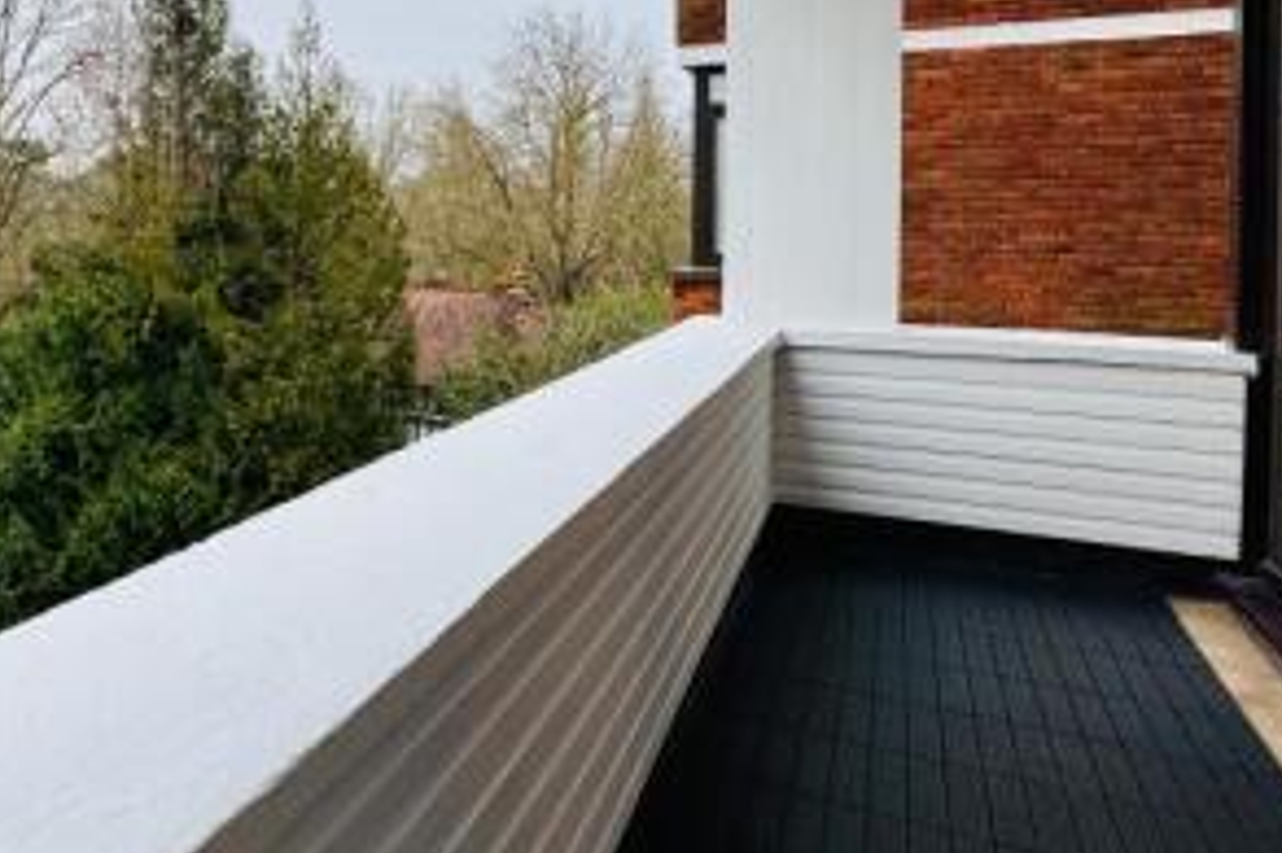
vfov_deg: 43.7
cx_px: 348
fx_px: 1032
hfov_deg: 60.8
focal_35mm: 29
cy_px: 234
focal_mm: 2.22
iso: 64
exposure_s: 1/100
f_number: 2.2
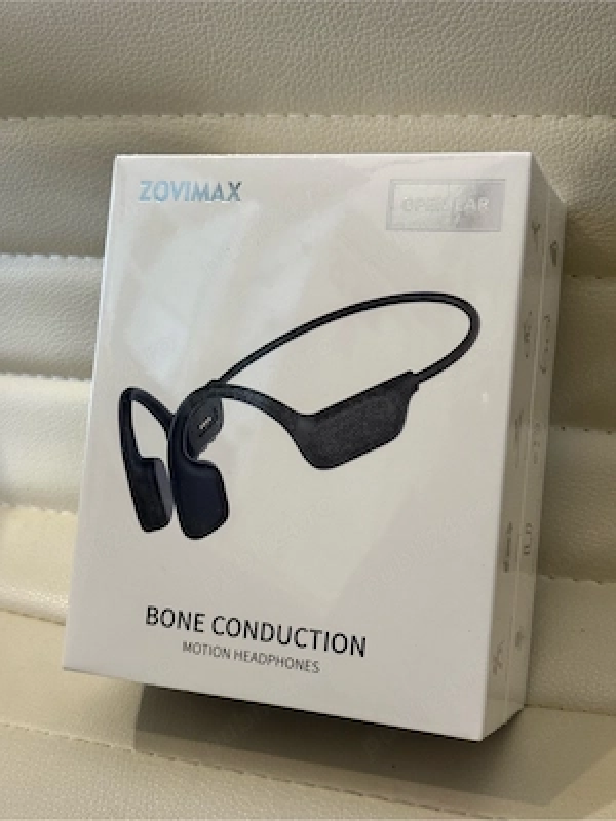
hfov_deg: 30.3
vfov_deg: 39.7
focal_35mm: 48
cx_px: 308
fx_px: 1139
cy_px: 410
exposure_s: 1/60
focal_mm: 6.76
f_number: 1.78
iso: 200
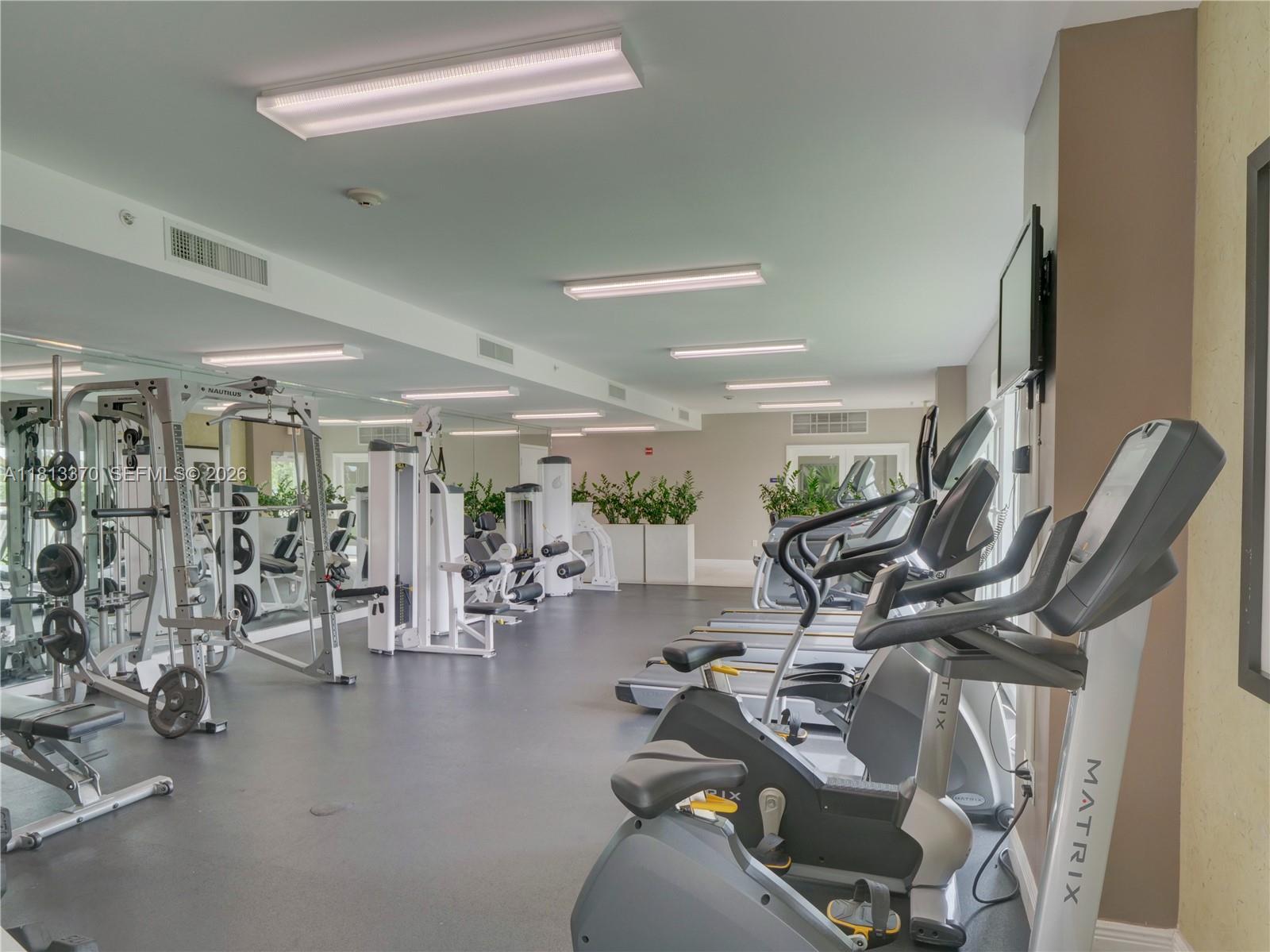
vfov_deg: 65.9
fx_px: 734
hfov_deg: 81.8
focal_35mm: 20
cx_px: 635
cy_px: 476
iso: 400
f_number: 5.6
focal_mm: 10
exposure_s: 1/60
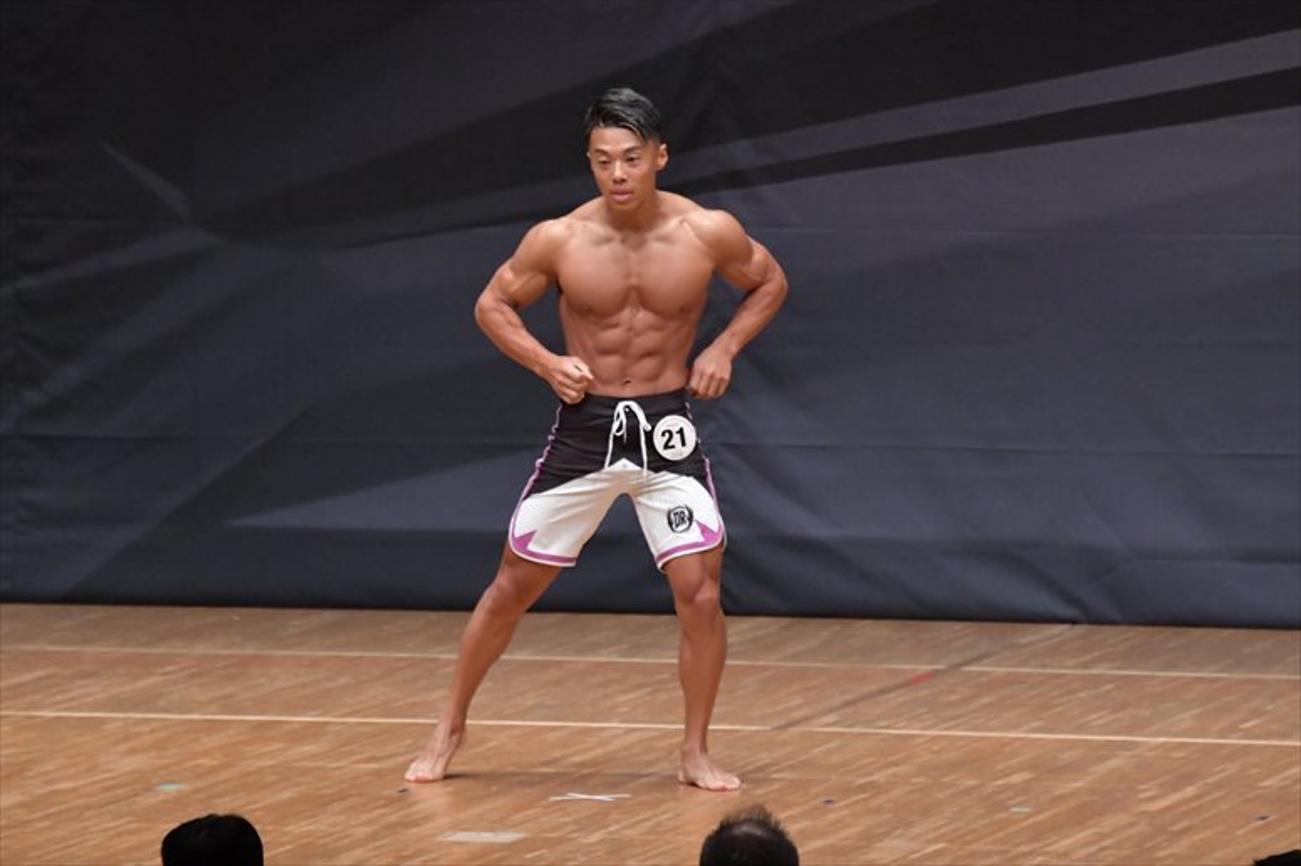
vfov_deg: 4.8
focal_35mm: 285
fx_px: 10295
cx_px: 650
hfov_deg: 7.2
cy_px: 433
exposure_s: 1/400
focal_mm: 190
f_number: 5.6
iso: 6400
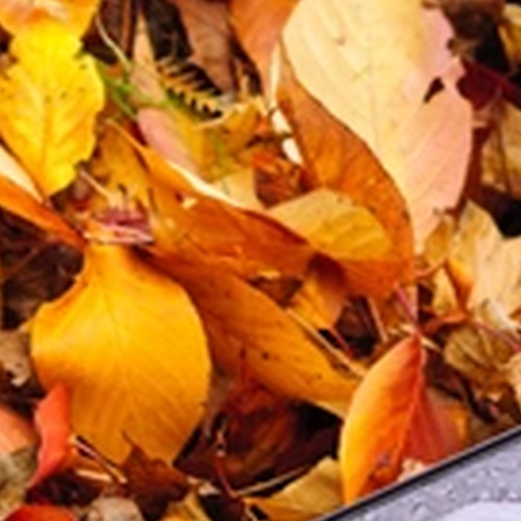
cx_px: 38
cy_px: 243
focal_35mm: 475
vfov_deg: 3.7
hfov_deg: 3.7
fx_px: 8088
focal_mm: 105
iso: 200
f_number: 4
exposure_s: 1/250
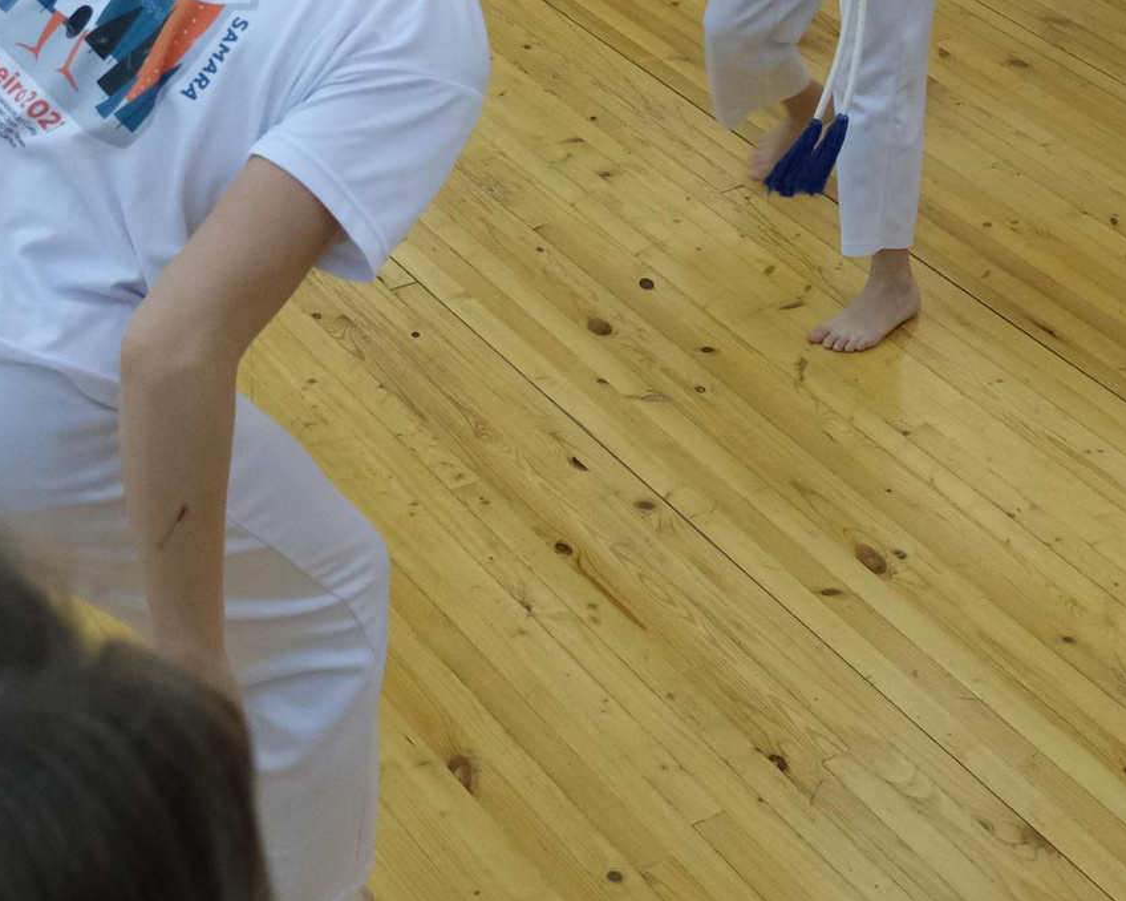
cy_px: -152
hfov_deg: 22.5
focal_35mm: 85
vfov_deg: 17.3
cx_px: 524
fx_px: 2832
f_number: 4
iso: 2500
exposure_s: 1/320
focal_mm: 19.7
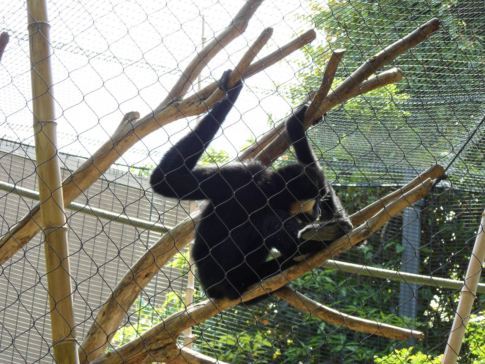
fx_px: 1821
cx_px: 242
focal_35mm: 130
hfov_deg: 15.2
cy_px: 182
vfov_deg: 11.4
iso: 80
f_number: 5.4
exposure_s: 1/90
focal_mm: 22.5
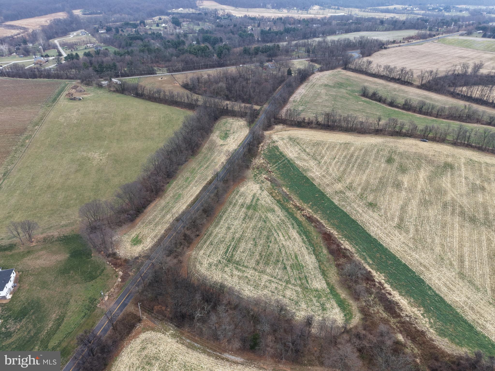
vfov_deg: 56.8
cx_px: 248
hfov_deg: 71.6
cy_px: 186
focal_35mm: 24
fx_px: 343
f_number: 1.8
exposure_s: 1/200
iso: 100
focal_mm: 8.67
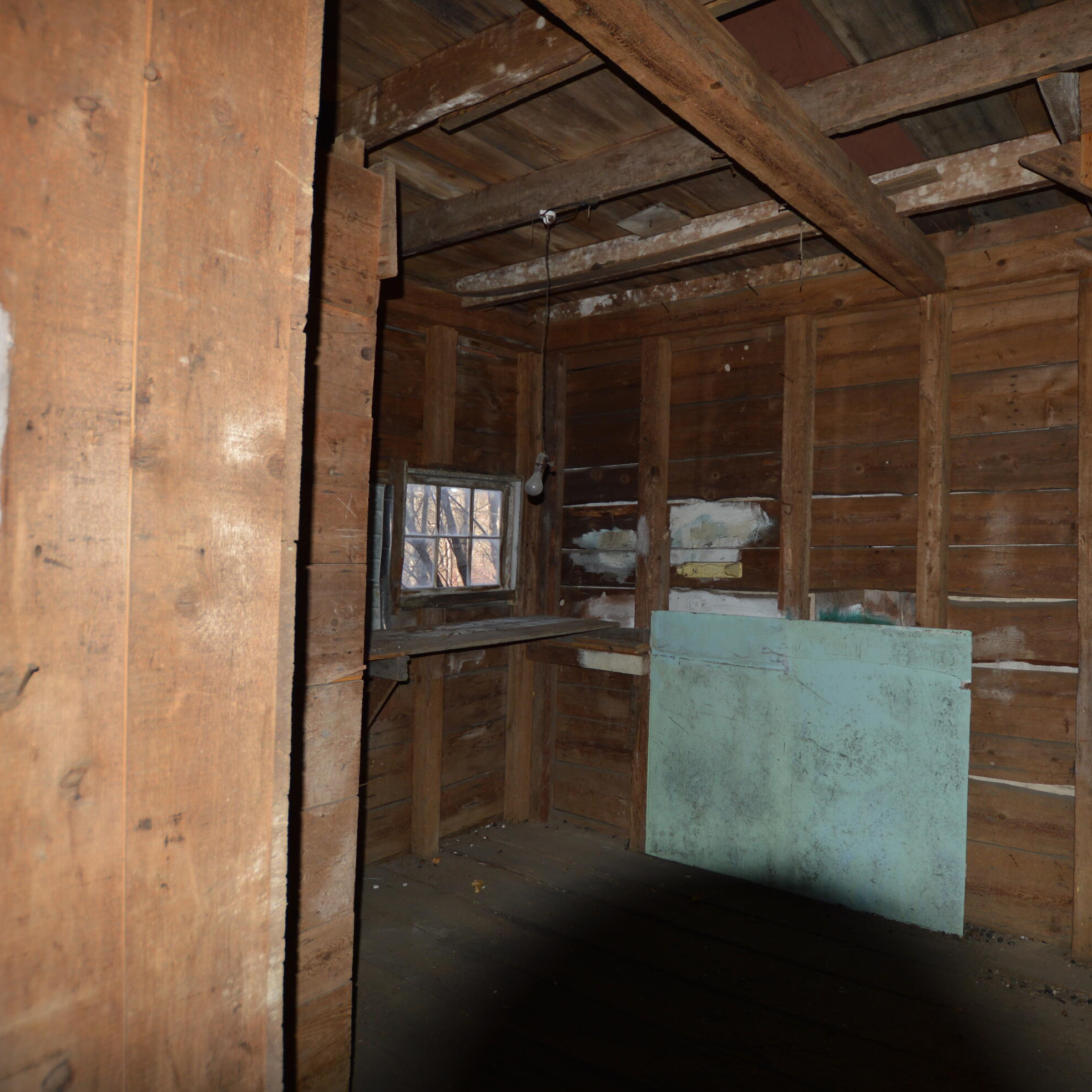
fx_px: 797
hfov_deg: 67.1
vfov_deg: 68.8
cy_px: 552
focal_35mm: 22
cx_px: 724
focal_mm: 11.5
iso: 100
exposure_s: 1/200
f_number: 3.5
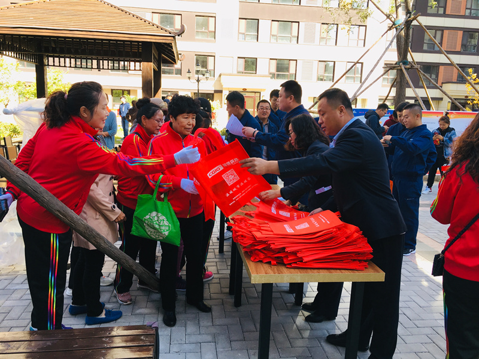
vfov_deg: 48.2
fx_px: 401
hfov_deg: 61.7
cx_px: 240
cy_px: 180
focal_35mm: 29
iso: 25
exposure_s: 1/210
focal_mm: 4.15
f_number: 2.2
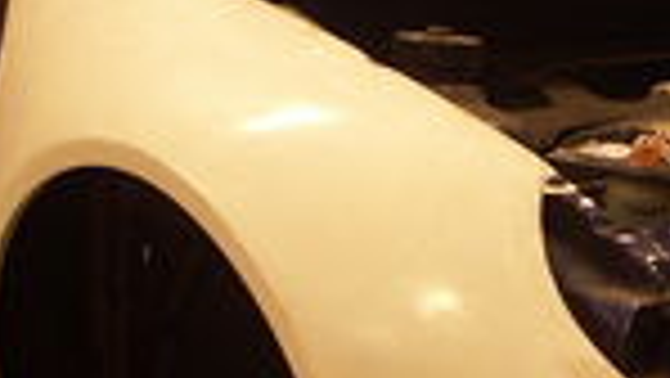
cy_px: 202
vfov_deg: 7.0
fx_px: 3075
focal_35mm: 173
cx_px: 535
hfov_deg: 12.4
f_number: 2.8
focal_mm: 9.51
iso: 100
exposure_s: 1/15
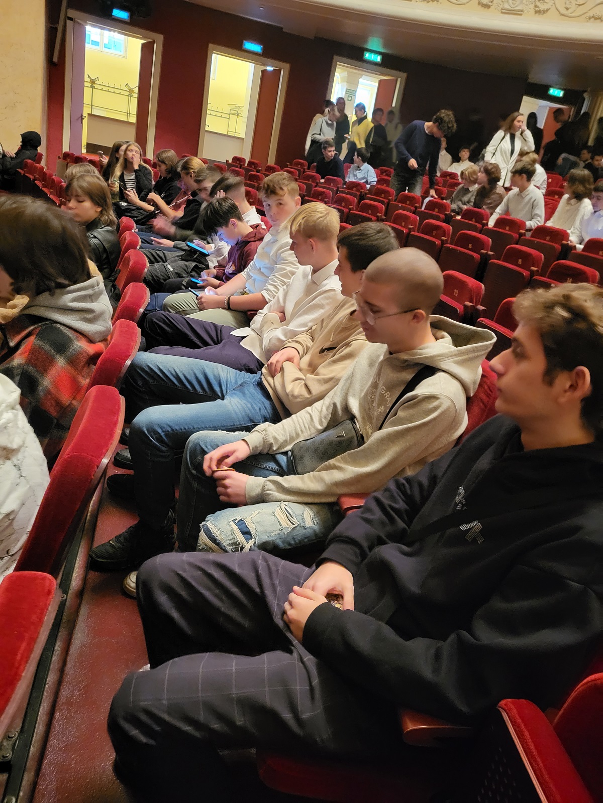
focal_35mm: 26
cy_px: 402
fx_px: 604
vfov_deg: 67.3
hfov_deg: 53.1
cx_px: 302
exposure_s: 1/25
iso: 1250
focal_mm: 5.4
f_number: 1.8
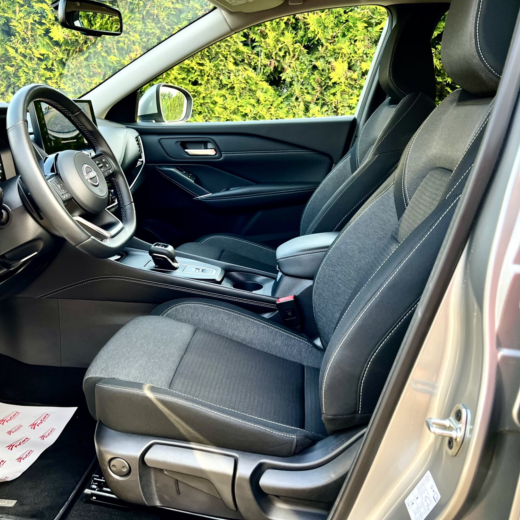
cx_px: 183
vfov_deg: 51.1
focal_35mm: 32
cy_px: 260
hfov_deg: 50.4
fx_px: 544
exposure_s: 1/121
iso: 100
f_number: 1.5
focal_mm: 5.7
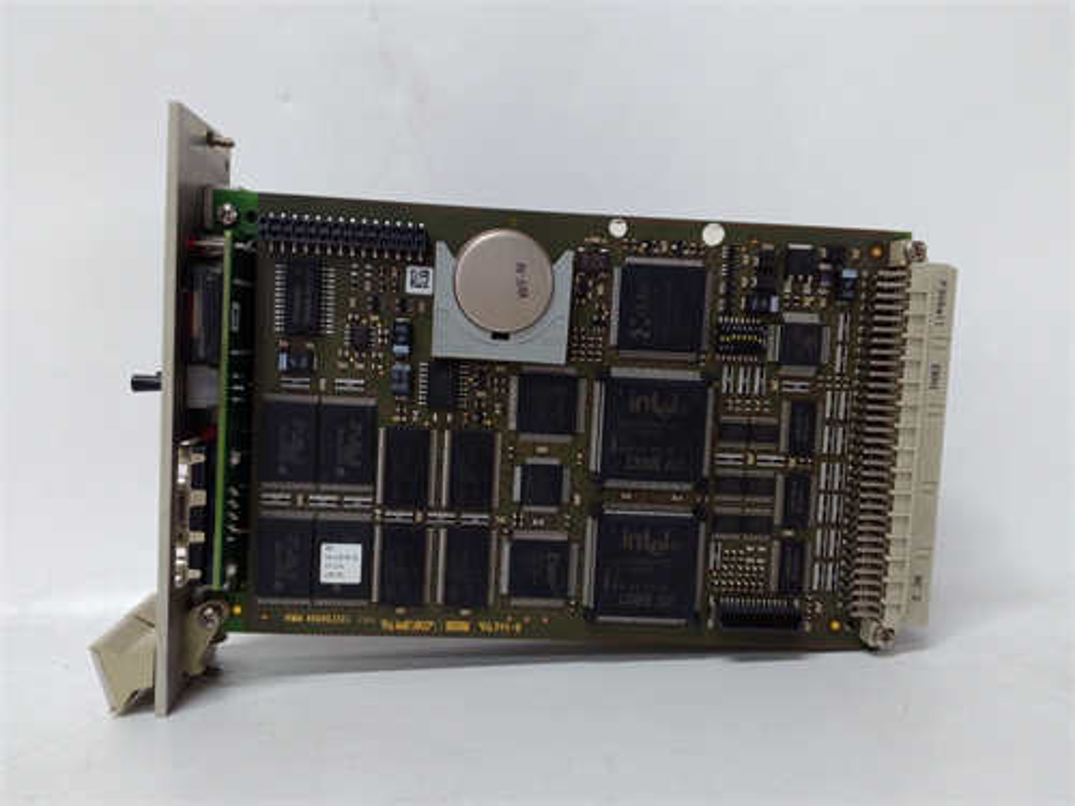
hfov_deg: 65.3
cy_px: 403
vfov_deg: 51.4
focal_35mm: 27
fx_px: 838
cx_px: 538
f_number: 2
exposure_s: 1/33
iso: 238
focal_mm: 3.79
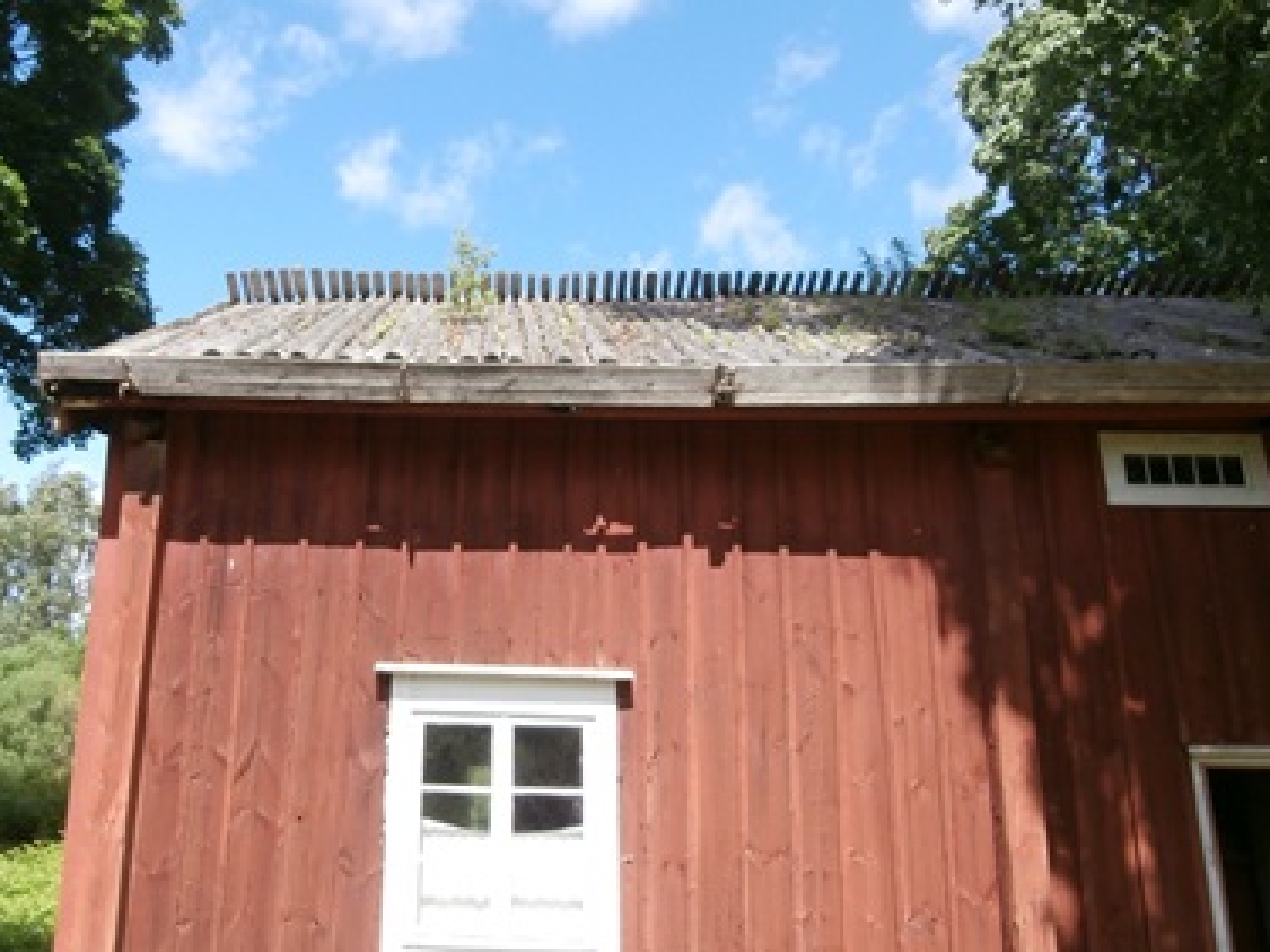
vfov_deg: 44.0
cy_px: 398
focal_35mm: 32
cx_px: 454
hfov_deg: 56.0
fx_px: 1174
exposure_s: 1/500
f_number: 3
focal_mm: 4.2
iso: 100
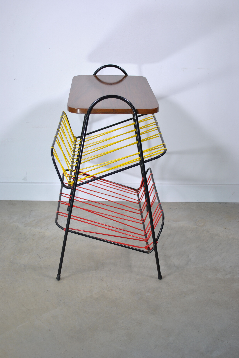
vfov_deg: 41.1
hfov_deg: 28.2
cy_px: 179
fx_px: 477
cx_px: 120
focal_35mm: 48
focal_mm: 32
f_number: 4.8
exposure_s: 1/60
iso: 200
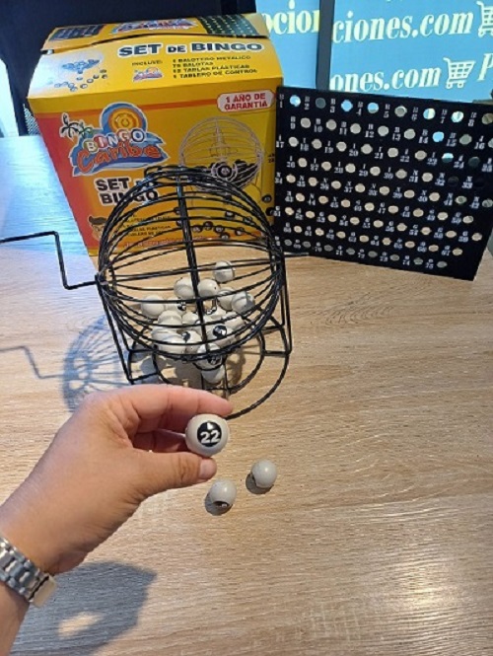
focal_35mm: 25
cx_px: 246
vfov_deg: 69.3
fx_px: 474
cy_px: 328
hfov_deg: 55.0
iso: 80
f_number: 1.8
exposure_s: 1/60
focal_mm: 4.65
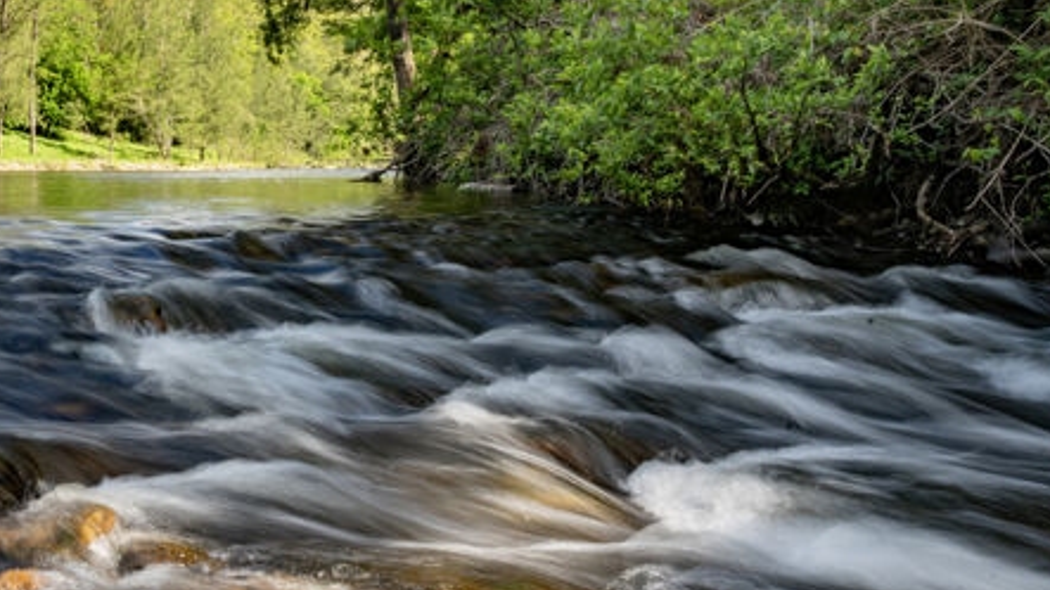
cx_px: 190
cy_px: 230
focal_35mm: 51
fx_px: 1420
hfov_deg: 38.8
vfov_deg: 23.4
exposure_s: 1/5
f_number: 22
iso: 200
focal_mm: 27
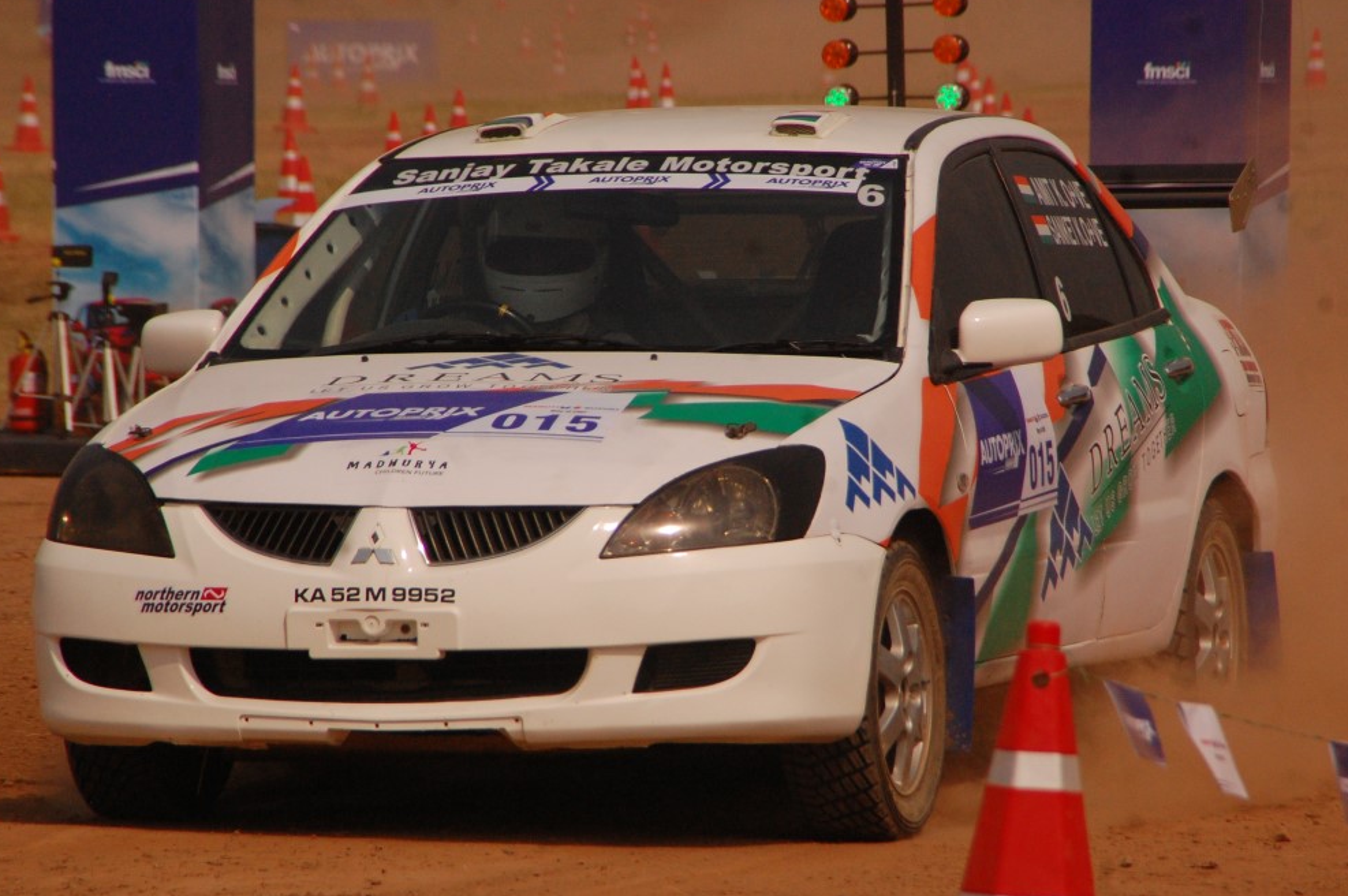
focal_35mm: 351
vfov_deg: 3.9
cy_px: 505
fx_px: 13130
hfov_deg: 5.9
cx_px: 704
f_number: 9
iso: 800
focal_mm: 200
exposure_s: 1/4000
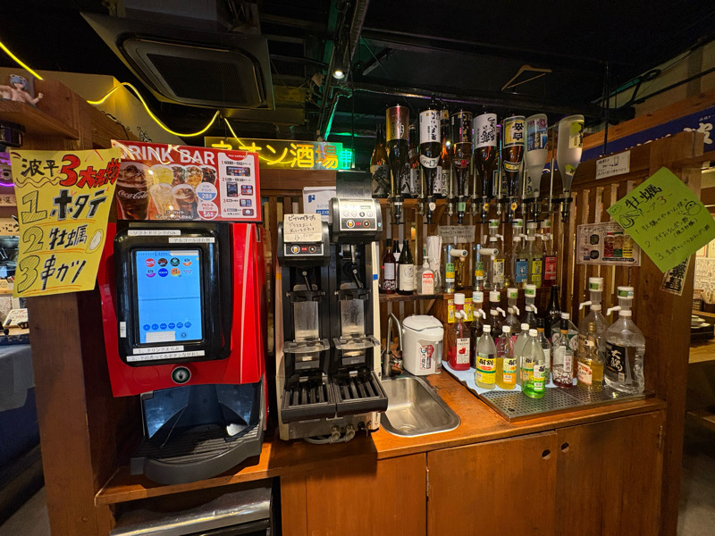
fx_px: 289
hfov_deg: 102.1
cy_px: 268
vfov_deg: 85.7
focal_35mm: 14
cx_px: 358
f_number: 2.2
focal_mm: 2.22
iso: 320
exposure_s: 1/60
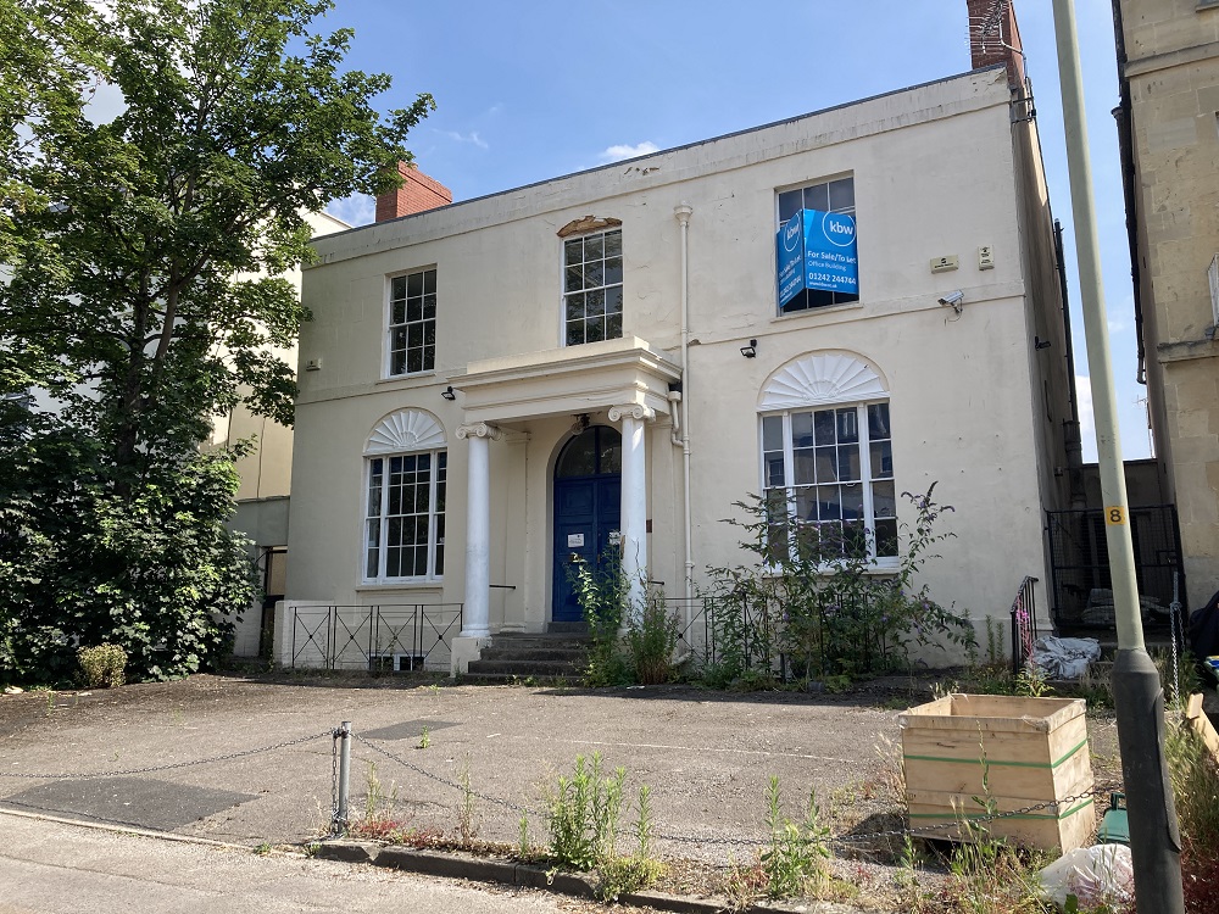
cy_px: 457
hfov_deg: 63.4
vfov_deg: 49.7
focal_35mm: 28
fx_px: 986
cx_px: 610
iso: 20
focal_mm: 3.99
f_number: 1.8
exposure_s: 1/1185
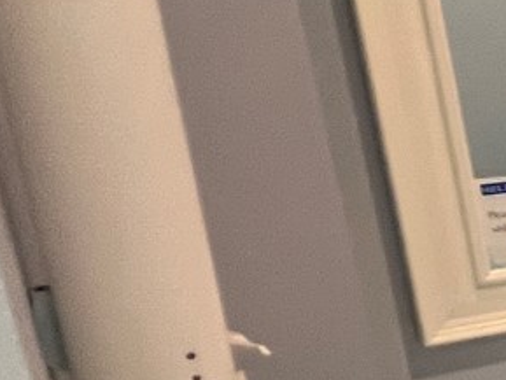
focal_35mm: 72
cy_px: 243
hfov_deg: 13.5
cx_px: 1338
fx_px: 1053
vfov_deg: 20.4
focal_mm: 1.57
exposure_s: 1/120
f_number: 1.8
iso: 200
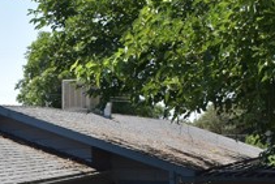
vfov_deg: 15.7
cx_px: 16
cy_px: 251
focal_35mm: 82
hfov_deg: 23.9
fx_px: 627
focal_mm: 18
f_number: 7.1
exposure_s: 1/200
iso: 100
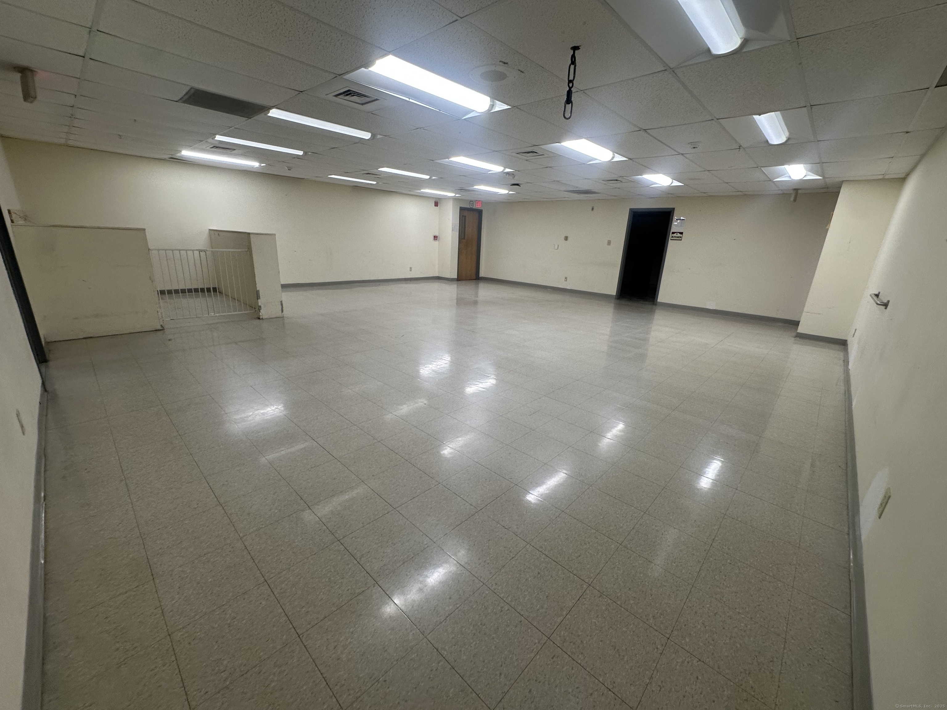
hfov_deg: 102.1
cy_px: 355
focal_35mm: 14
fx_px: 383
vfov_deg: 85.7
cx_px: 474
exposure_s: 1/101
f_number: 2.2
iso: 100
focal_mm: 2.22
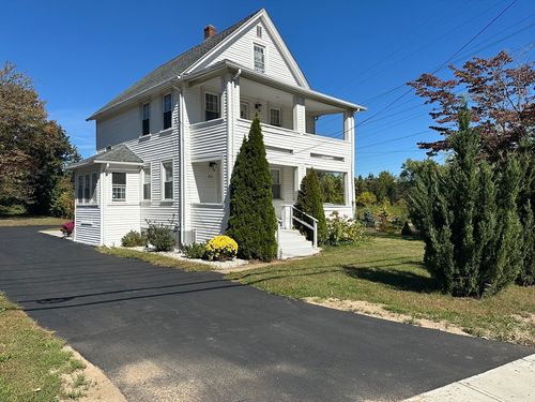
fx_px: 371
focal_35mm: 24
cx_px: 268
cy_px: 201
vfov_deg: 56.8
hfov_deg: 71.6
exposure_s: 1/6211
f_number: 1.78
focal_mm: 6.86
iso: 80
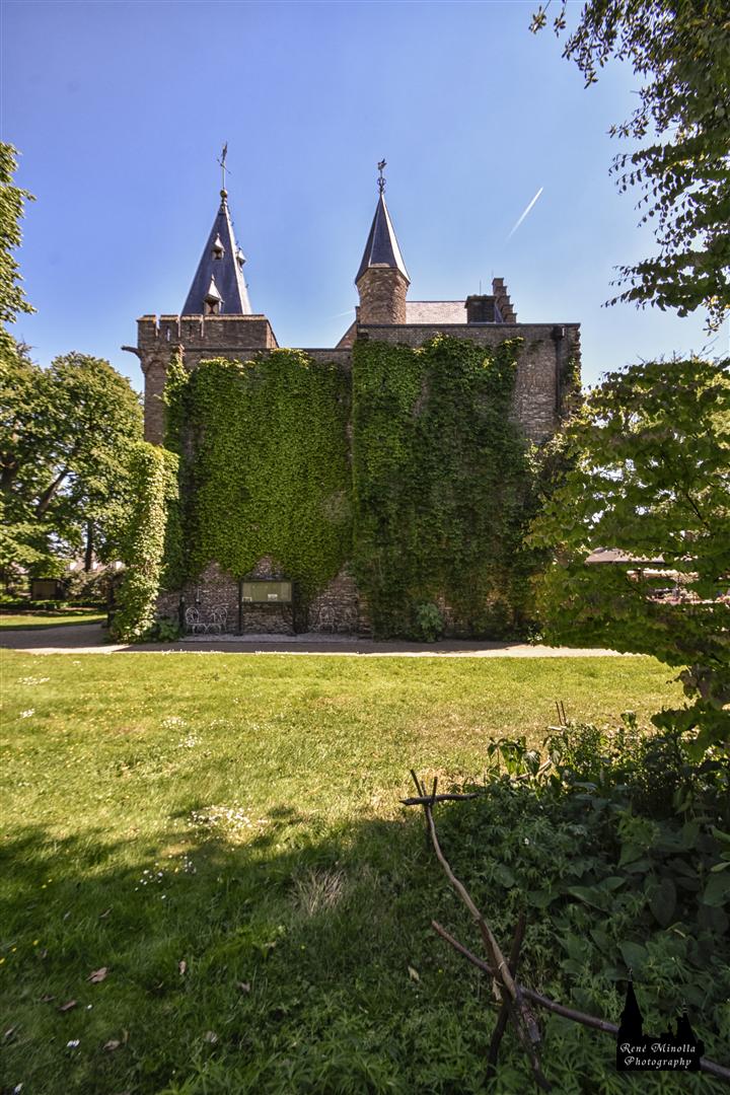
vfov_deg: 100.4
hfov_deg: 77.3
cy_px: 548
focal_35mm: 15
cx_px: 365
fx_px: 456
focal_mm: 10
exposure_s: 1/250
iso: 200
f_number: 8
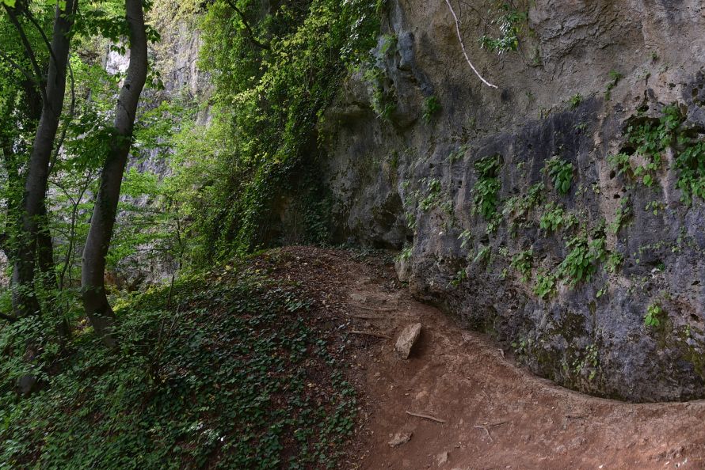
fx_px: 1430
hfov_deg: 27.6
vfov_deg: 18.6
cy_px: 140
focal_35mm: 73
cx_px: 419
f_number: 5
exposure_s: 1/125
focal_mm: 50
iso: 400
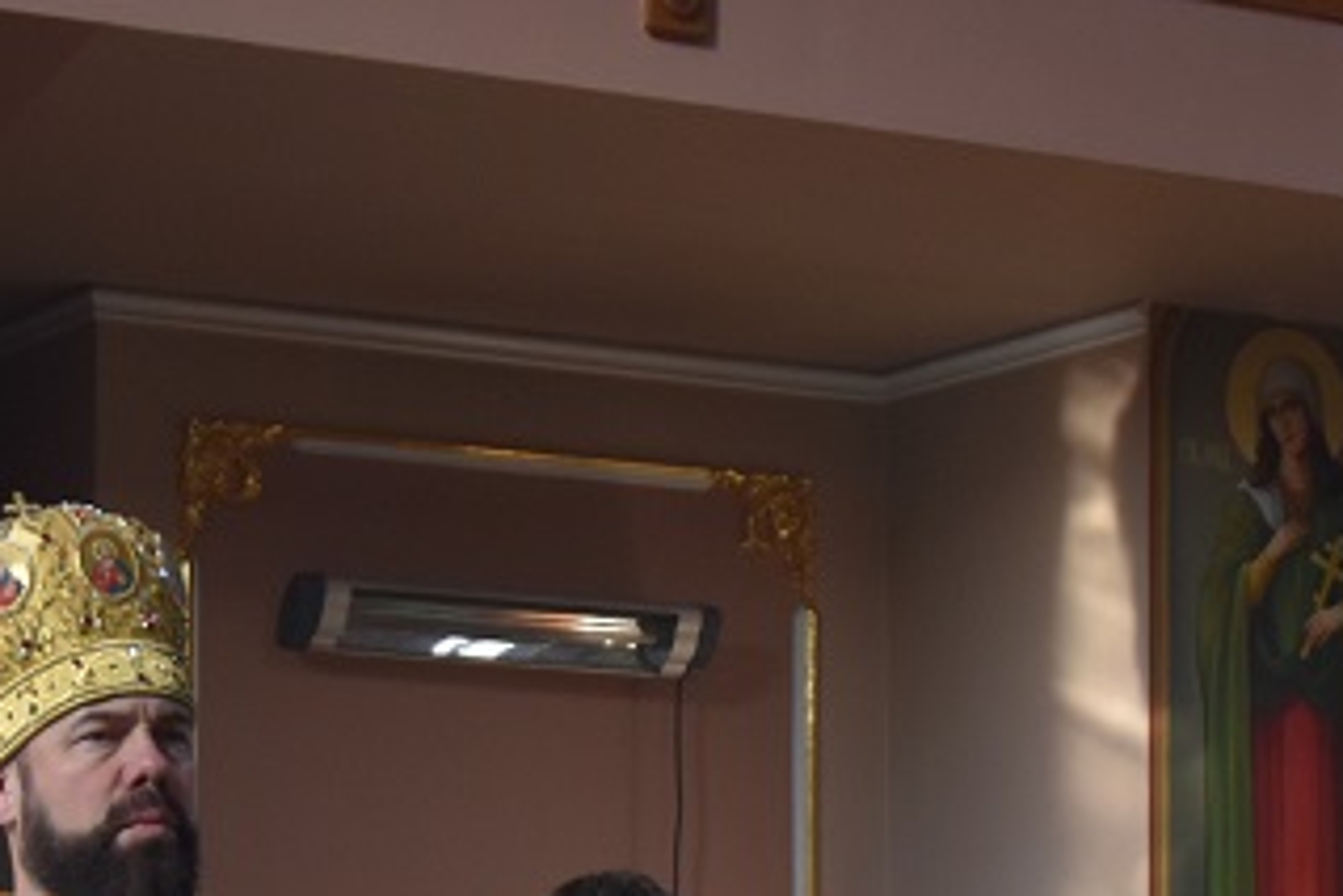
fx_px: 4740
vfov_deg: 10.6
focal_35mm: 127
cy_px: 1102
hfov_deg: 16.0
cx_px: 337
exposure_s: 1/250
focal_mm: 24
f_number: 4.5
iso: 400
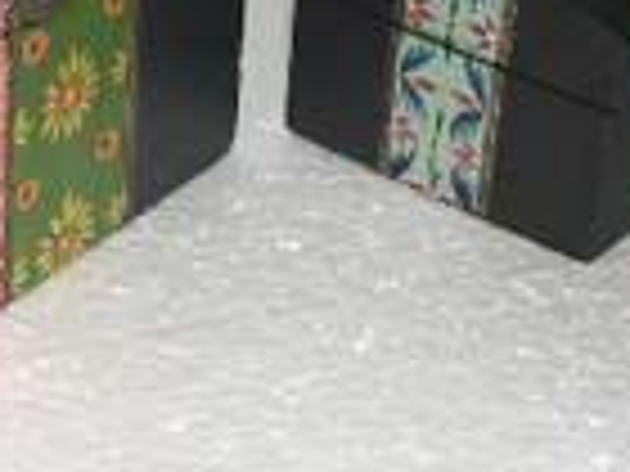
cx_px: 58
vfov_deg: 12.9
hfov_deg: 17.0
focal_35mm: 114
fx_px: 2075
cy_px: 97
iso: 100
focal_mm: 8
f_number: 2.8
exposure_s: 1/60
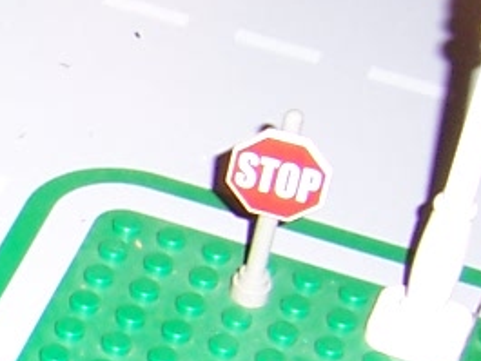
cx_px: -784
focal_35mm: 211
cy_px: 512
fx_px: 2933
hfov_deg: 8.4
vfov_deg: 7.0
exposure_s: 1/60
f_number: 2.8
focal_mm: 6.2
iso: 80
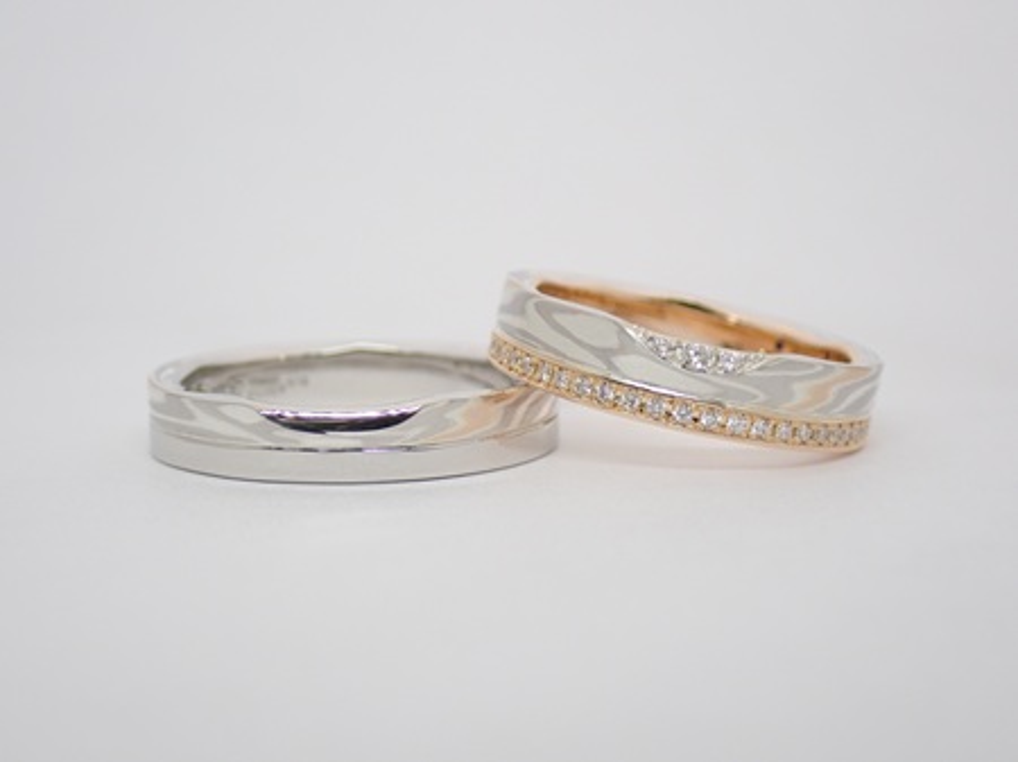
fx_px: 2263
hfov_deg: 25.3
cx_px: 509
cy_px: 381
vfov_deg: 19.1
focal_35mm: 77
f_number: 4.1
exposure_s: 1/125
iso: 200
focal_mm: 13.65
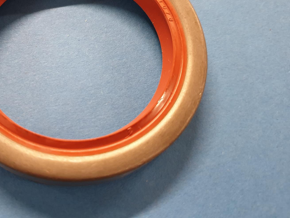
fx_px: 335
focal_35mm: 40
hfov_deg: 45.6
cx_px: 81
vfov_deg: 35.5
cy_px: 67
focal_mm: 4.3
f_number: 1.5
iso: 320
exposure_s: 1/33
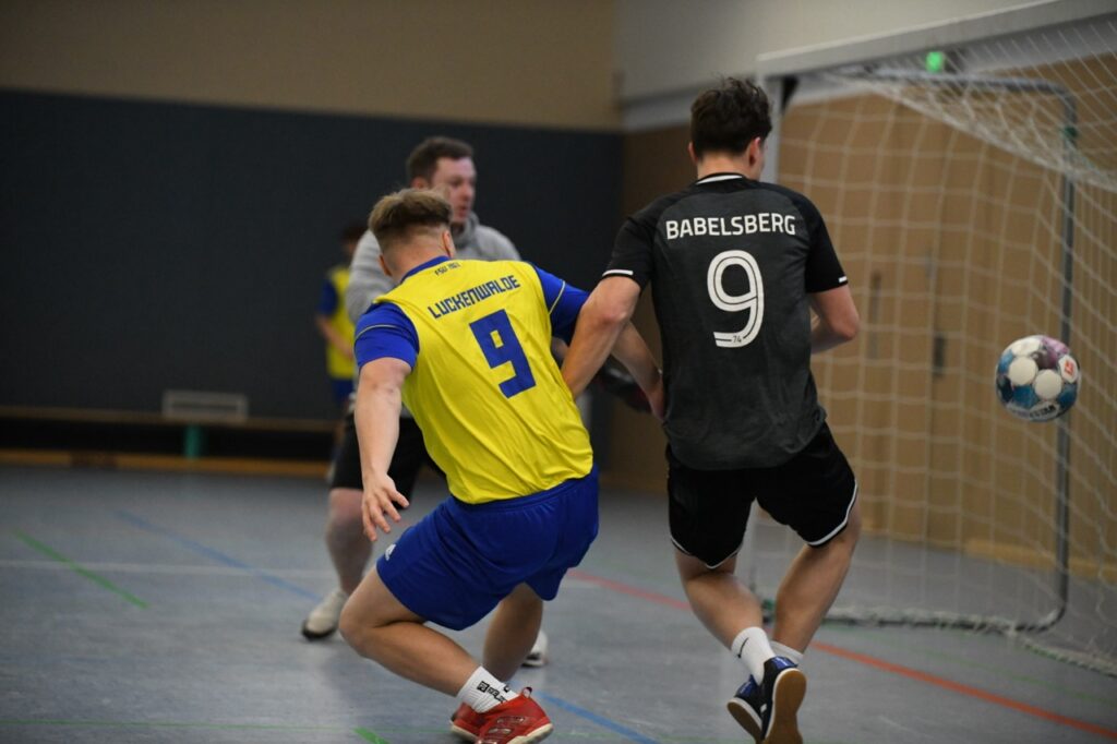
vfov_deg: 11.0
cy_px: 372
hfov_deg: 16.4
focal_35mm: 125
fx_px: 3877
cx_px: 558
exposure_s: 1/1600
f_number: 2.8
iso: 8000
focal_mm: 125
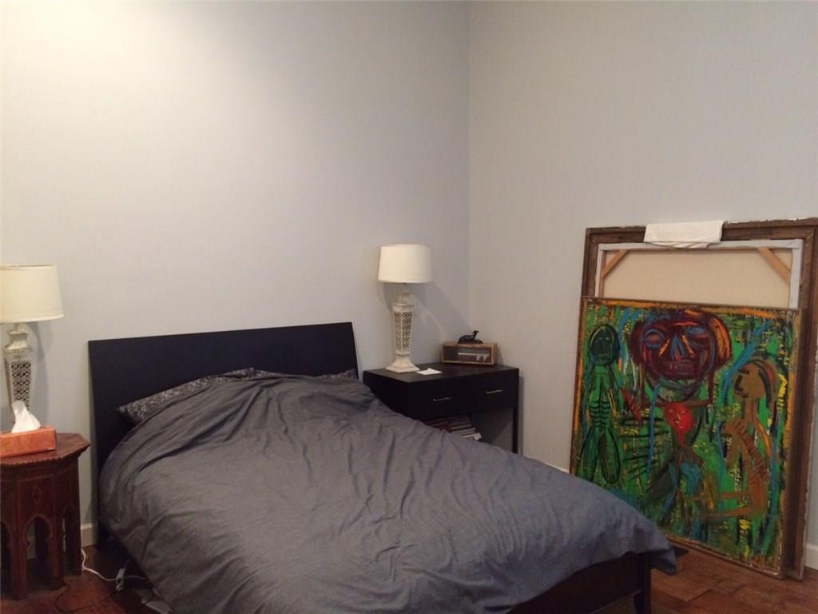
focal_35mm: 29
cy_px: 307
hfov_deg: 61.7
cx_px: 409
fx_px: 685
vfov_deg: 48.2
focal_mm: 4.15
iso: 250
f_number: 2.2
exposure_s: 1/20
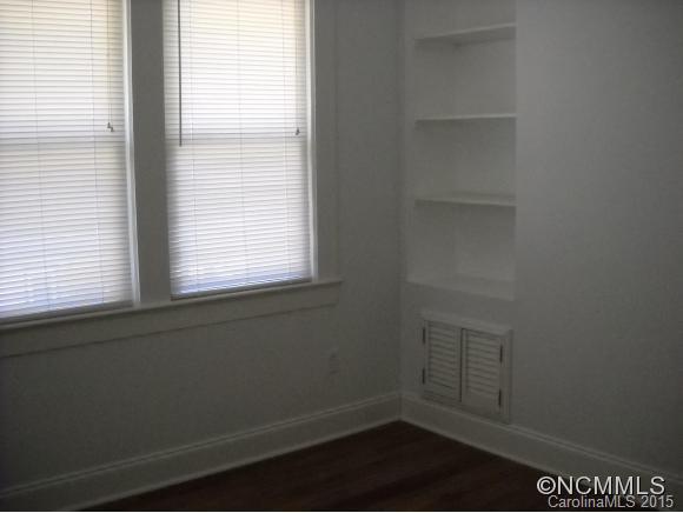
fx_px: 810
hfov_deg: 45.7
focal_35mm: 41
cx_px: 342
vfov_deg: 35.2
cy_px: 256
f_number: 3.1
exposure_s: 1/161
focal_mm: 6.72
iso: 800
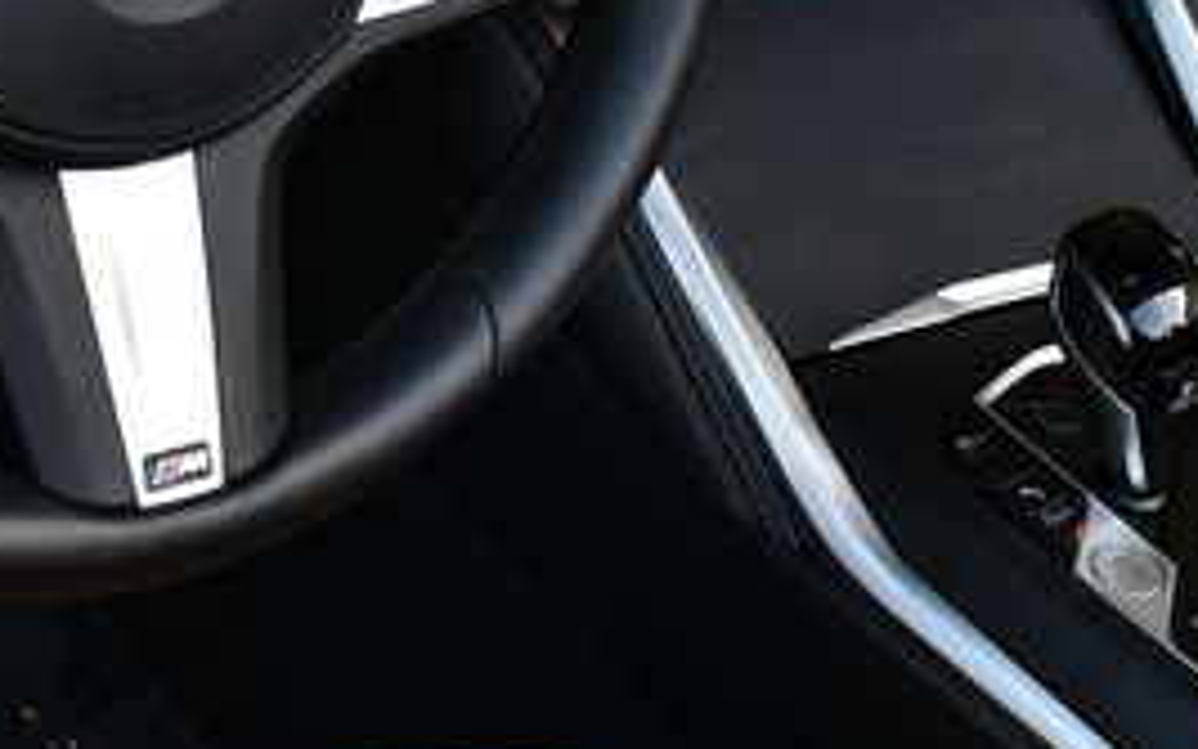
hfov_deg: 23.2
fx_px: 2874
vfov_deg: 14.4
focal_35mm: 88
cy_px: -170
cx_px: 256
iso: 400
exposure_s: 1/250
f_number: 4.5
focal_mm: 18
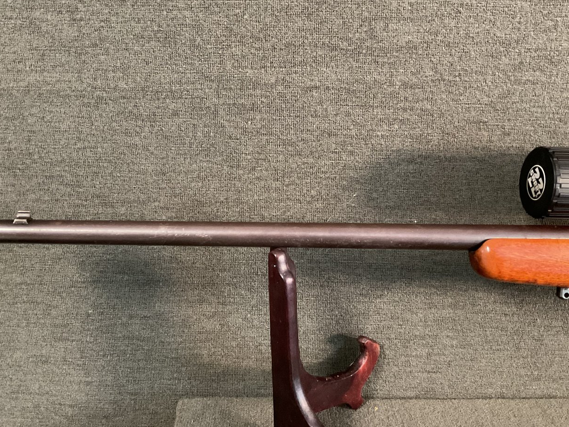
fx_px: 592
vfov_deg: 39.6
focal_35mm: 36
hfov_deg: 51.3
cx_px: 259
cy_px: 228
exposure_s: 1/24
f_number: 1.8
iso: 500
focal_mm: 3
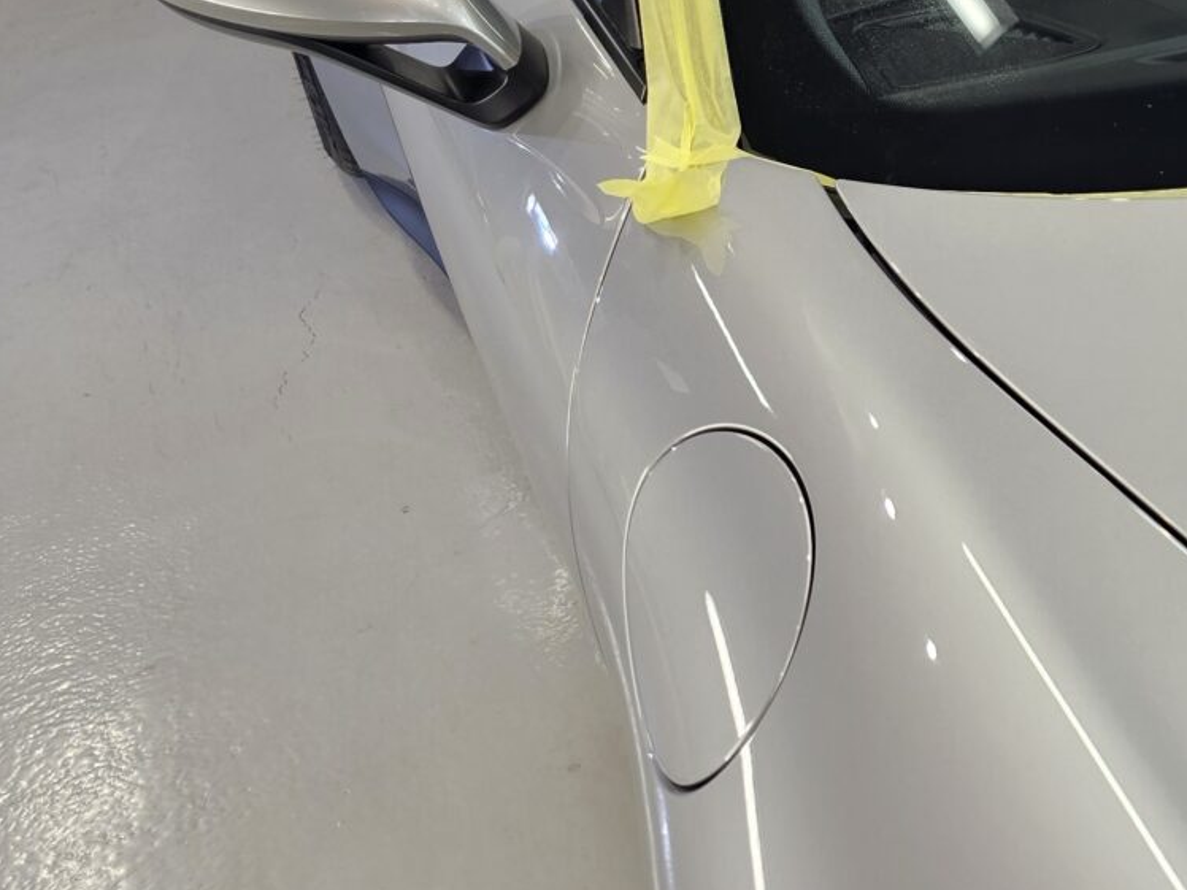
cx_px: 1431
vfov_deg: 24.5
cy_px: 197
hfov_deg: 28.4
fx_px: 2023
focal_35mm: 59
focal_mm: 6.3
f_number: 1.7
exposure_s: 1/100
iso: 80
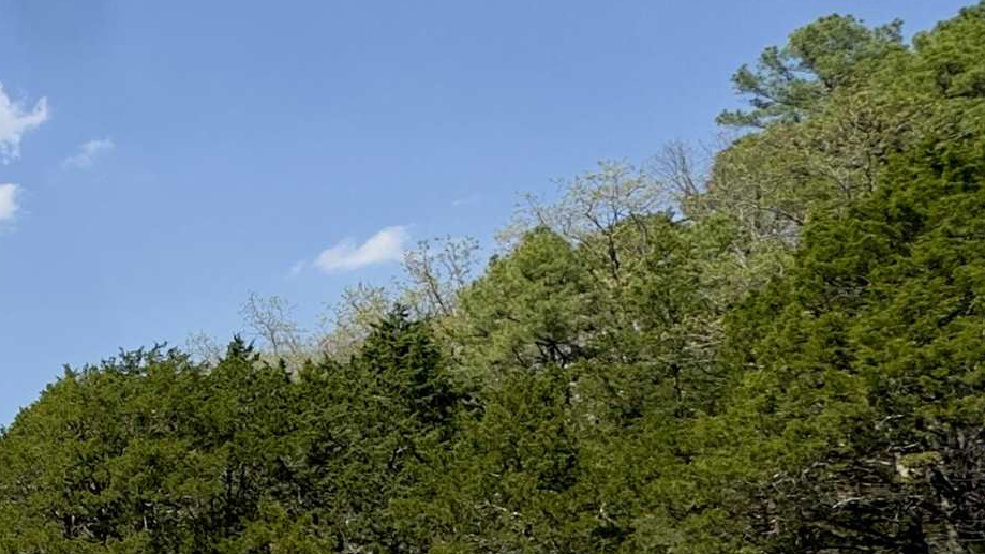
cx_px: -475
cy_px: 585
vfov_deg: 22.4
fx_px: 1332
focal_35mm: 51
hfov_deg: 28.0
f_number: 2.2
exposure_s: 1/1449
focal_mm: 2.22
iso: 50
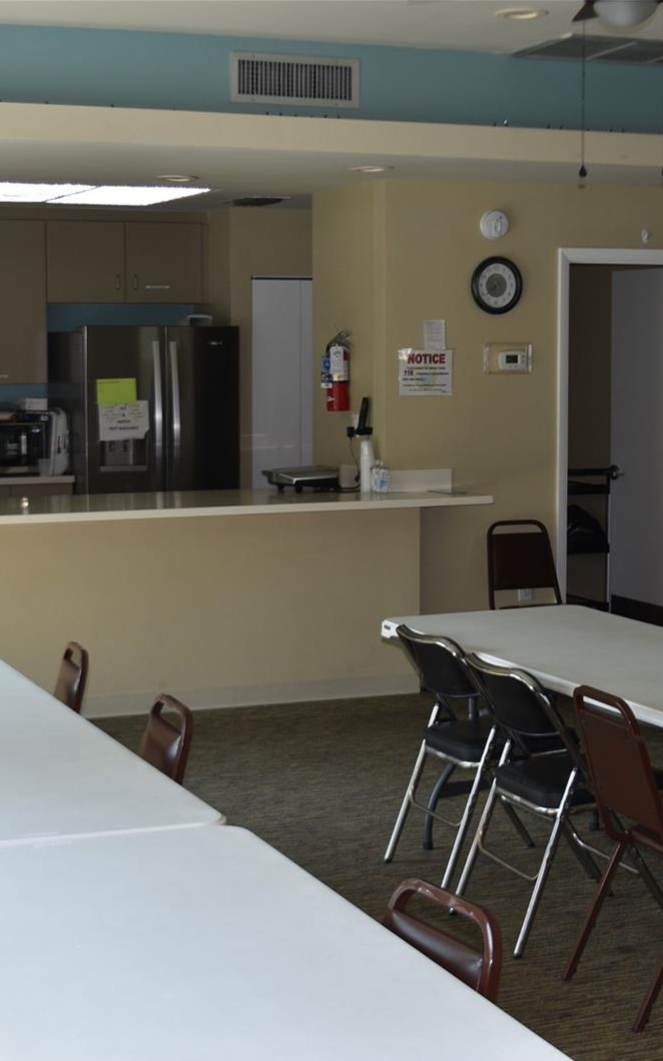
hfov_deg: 19.5
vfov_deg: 30.7
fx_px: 1930
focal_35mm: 67
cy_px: 531
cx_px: 337
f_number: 5.6
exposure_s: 1/125
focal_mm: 29
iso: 125
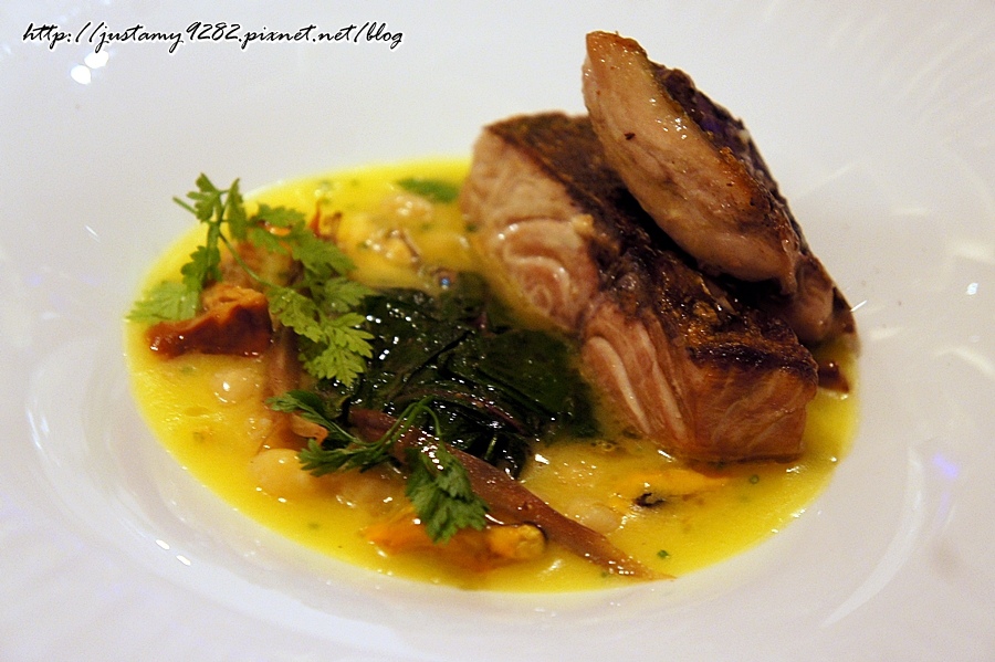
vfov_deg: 21.5
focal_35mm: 63
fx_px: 1740
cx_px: 498
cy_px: 331
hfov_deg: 31.9
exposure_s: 1/6
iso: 1600
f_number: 4.5
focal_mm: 42
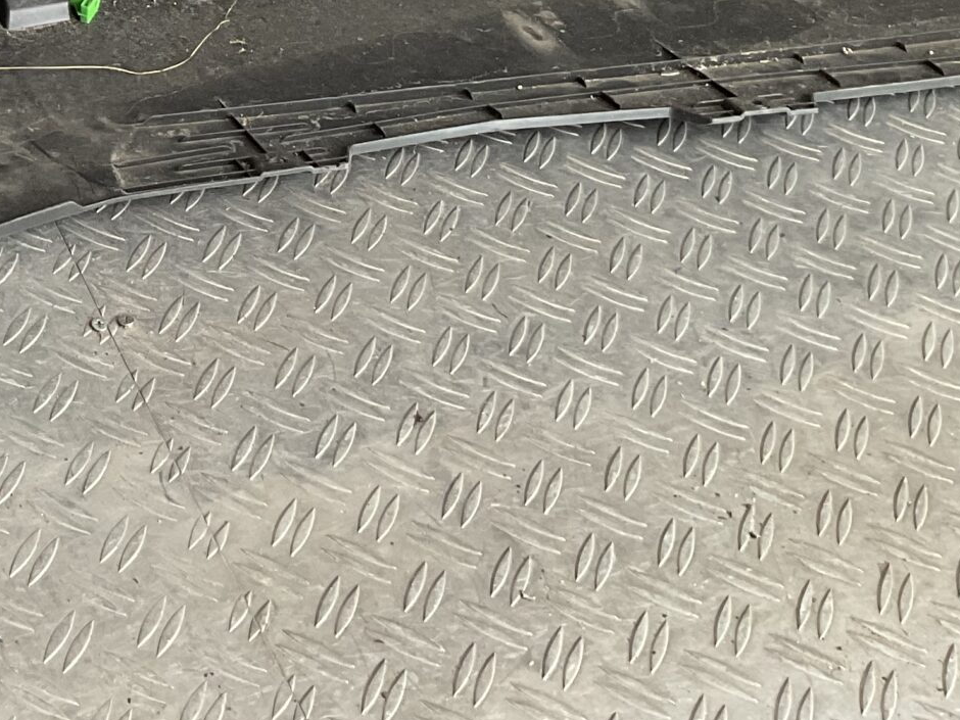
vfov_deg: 17.6
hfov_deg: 22.8
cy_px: -197
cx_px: -186
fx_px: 2191
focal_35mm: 79
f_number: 1.8
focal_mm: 3
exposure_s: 1/60
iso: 64
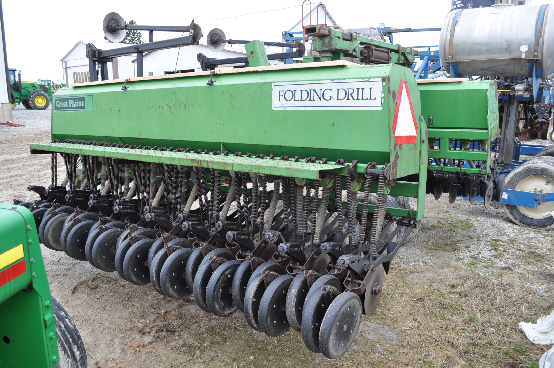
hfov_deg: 67.4
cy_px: 184
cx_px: 277
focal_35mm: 27
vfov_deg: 47.8
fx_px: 415
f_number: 5.6
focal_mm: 18
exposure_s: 1/125
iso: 200
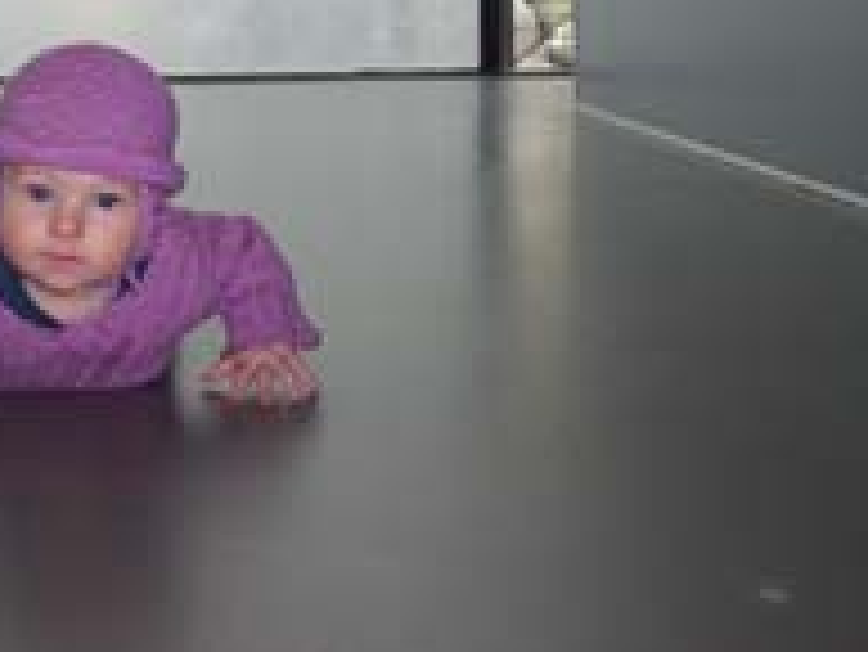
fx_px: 1731
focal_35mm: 69
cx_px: 396
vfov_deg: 20.9
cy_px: 81
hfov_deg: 28.1
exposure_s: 1/184
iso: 100
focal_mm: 4.99
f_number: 4.5
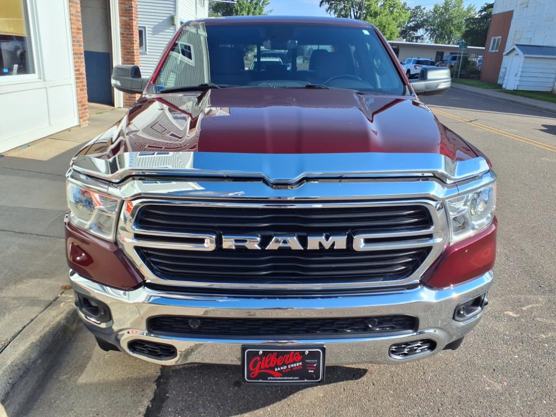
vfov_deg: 51.4
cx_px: 278
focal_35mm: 27
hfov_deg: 65.3
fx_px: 434
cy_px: 208
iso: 40
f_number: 1.9
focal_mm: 3.58
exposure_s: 1/1667
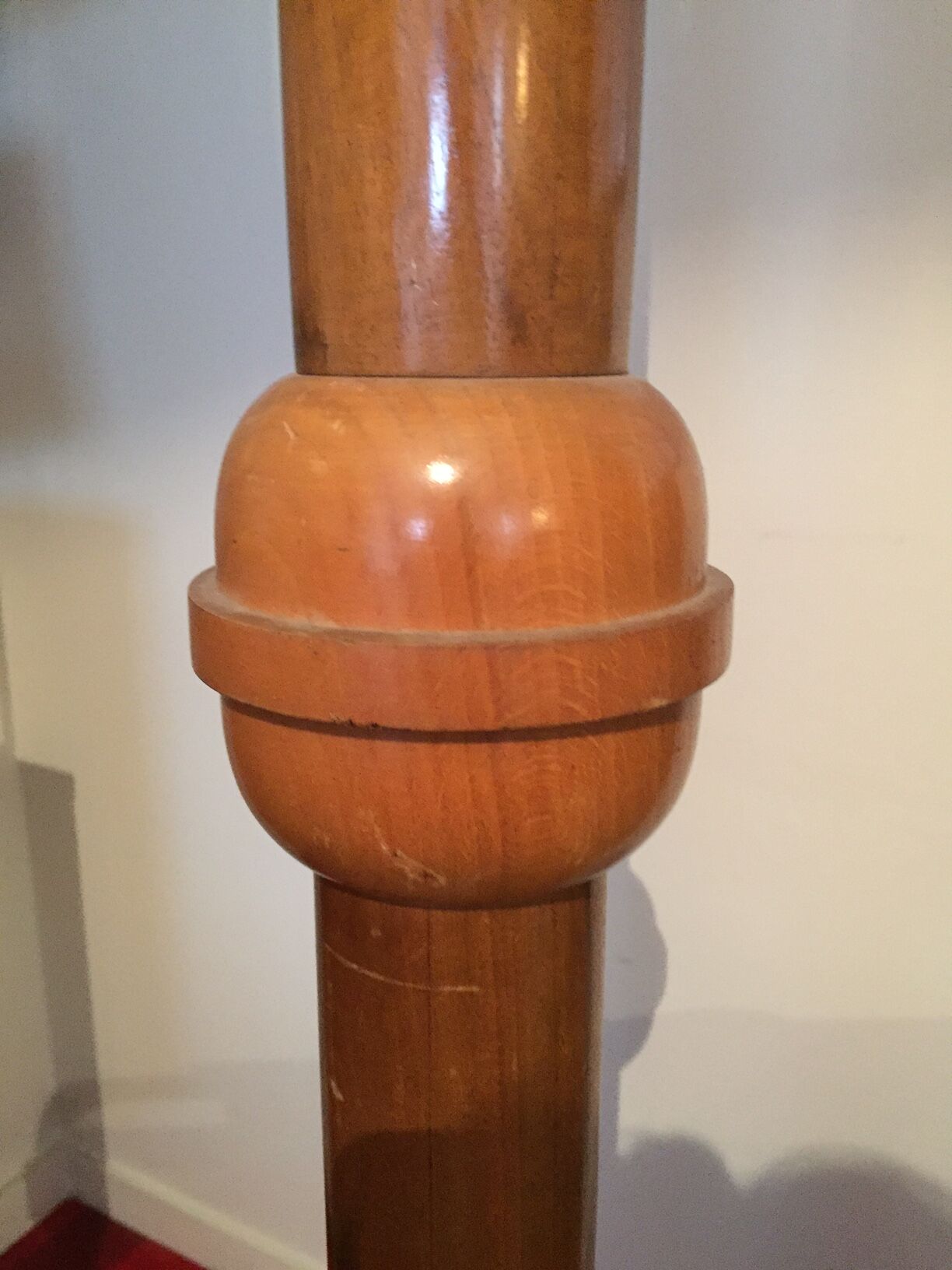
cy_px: 635
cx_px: 476
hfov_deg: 48.2
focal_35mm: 29
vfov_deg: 61.7
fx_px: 1063
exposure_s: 1/17
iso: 400
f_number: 2.2
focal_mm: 4.15
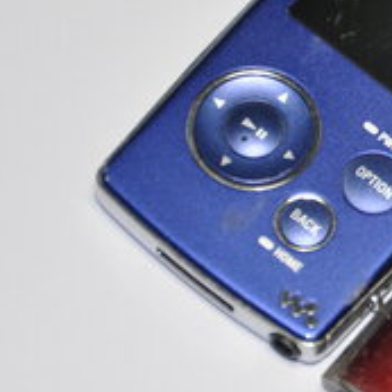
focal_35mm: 311
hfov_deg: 5.6
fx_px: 3985
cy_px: 137
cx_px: 560
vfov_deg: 5.6
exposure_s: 1/30
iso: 200
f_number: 5.6
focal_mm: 66
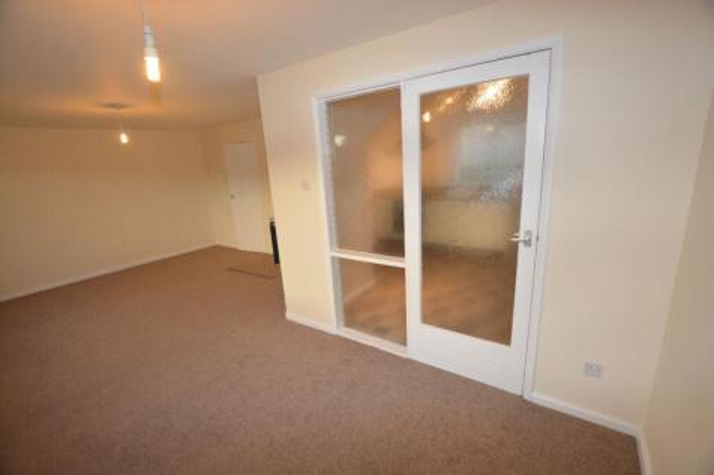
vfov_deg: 77.3
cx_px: 357
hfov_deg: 100.4
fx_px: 297
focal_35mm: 15
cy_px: 238
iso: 450
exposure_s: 1/60
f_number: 4
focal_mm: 10
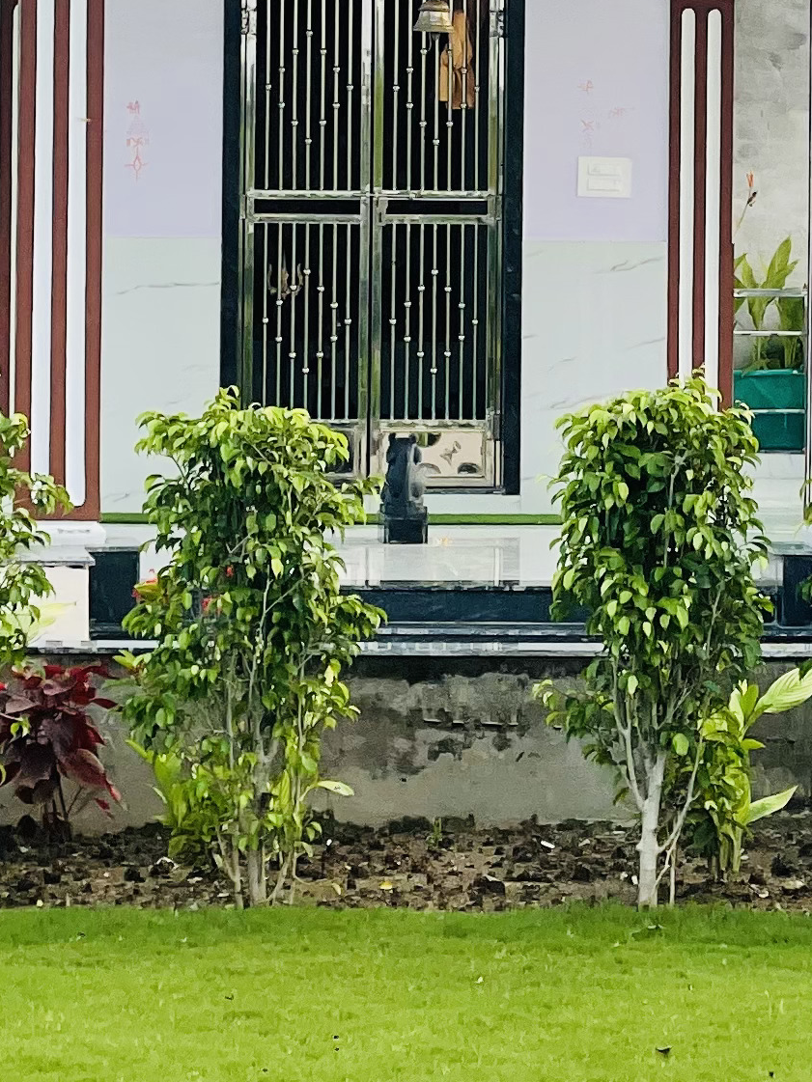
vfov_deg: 10.5
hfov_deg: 7.9
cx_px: 447
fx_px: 5848
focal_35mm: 187
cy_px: 240
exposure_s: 1/320
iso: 25
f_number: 2
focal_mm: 6
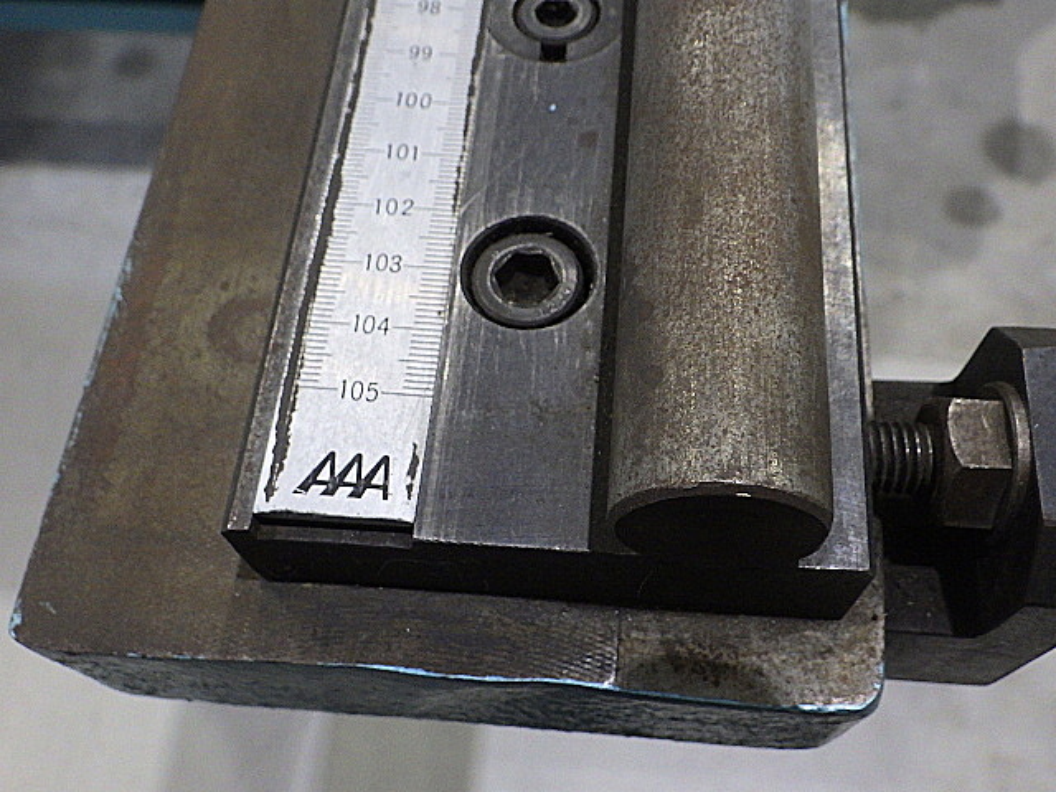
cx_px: 528
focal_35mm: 34
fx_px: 1037
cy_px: 396
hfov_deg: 54.0
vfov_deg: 41.8
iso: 1000
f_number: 3.8
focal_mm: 6.1
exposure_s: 1/50
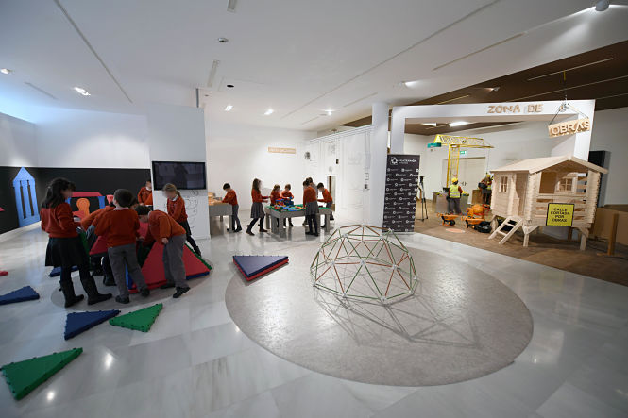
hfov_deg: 104.3
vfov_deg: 81.2
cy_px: 209
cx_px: 314
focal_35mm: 14
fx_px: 244
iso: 800
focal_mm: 14
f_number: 2.8
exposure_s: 1/50
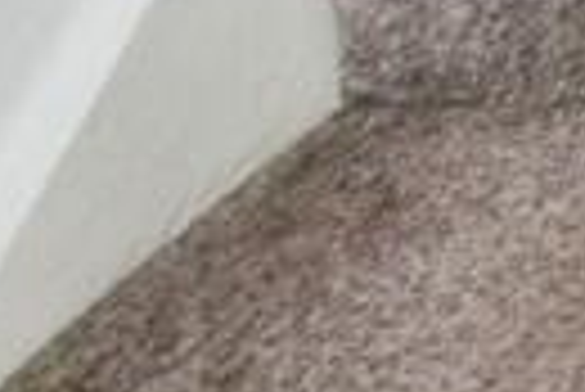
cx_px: 2277
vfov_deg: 8.0
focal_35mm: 118
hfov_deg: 8.5
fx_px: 1920
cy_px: -1120
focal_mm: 10
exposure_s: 1/40
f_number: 9
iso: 1400
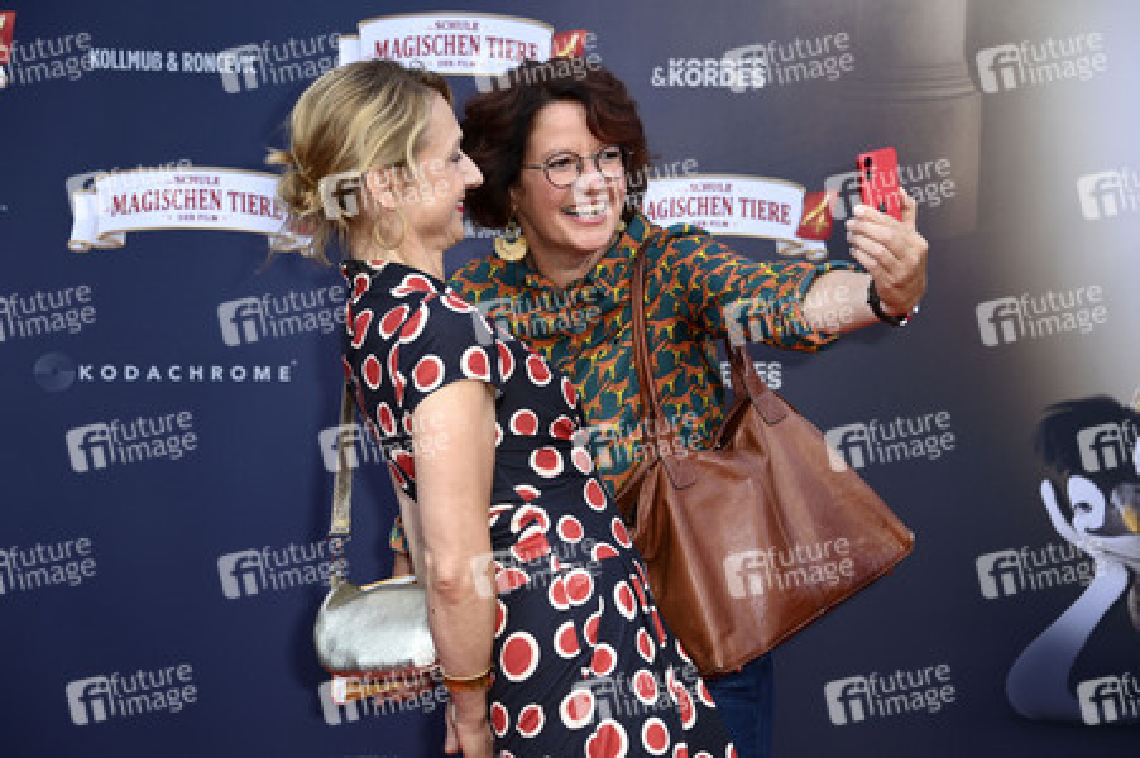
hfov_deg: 20.8
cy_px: 379
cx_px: 570
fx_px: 3101
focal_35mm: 98
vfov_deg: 13.9
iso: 640
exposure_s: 1/250
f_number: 5.6
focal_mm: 98
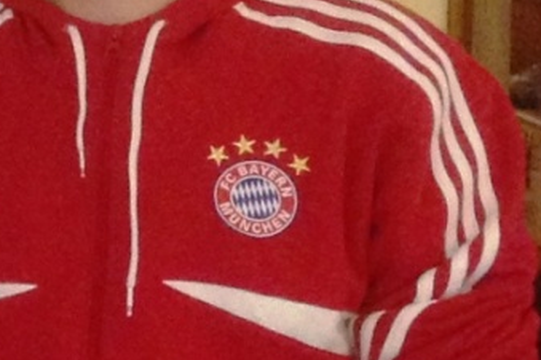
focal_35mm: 214
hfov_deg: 8.6
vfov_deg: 6.4
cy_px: -142
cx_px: -839
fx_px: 3216
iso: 400
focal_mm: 4.12
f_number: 2.4
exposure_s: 1/20
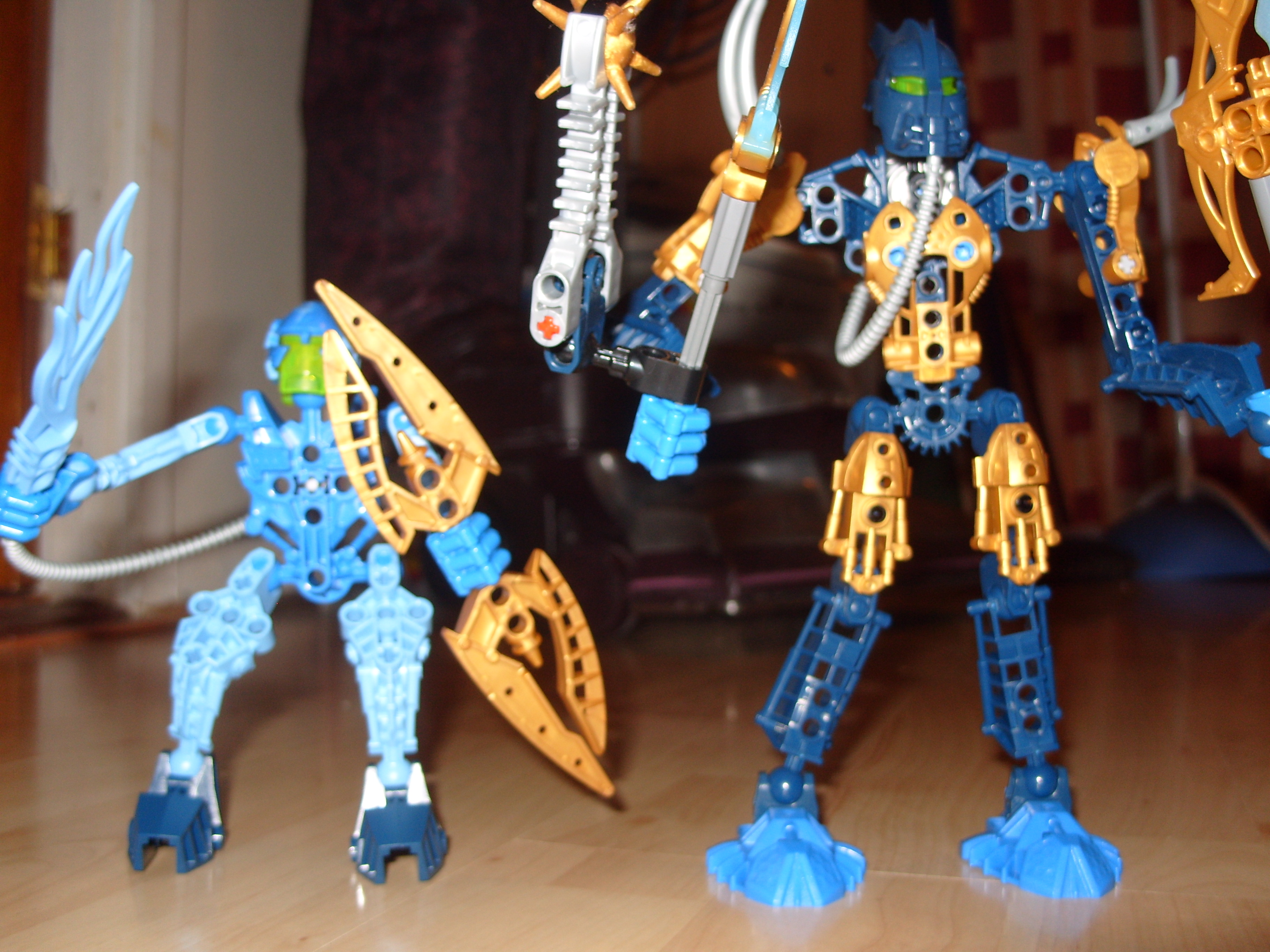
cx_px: 635
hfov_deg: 52.6
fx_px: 1284
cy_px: 476
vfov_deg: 40.7
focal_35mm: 35
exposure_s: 1/45
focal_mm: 7.8
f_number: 2.8
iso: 100
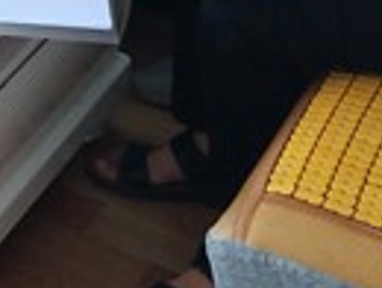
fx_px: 1835
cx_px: -406
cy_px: -414
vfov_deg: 8.2
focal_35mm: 166
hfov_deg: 10.8
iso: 310
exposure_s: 1/50
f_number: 1.8
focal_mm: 3.95
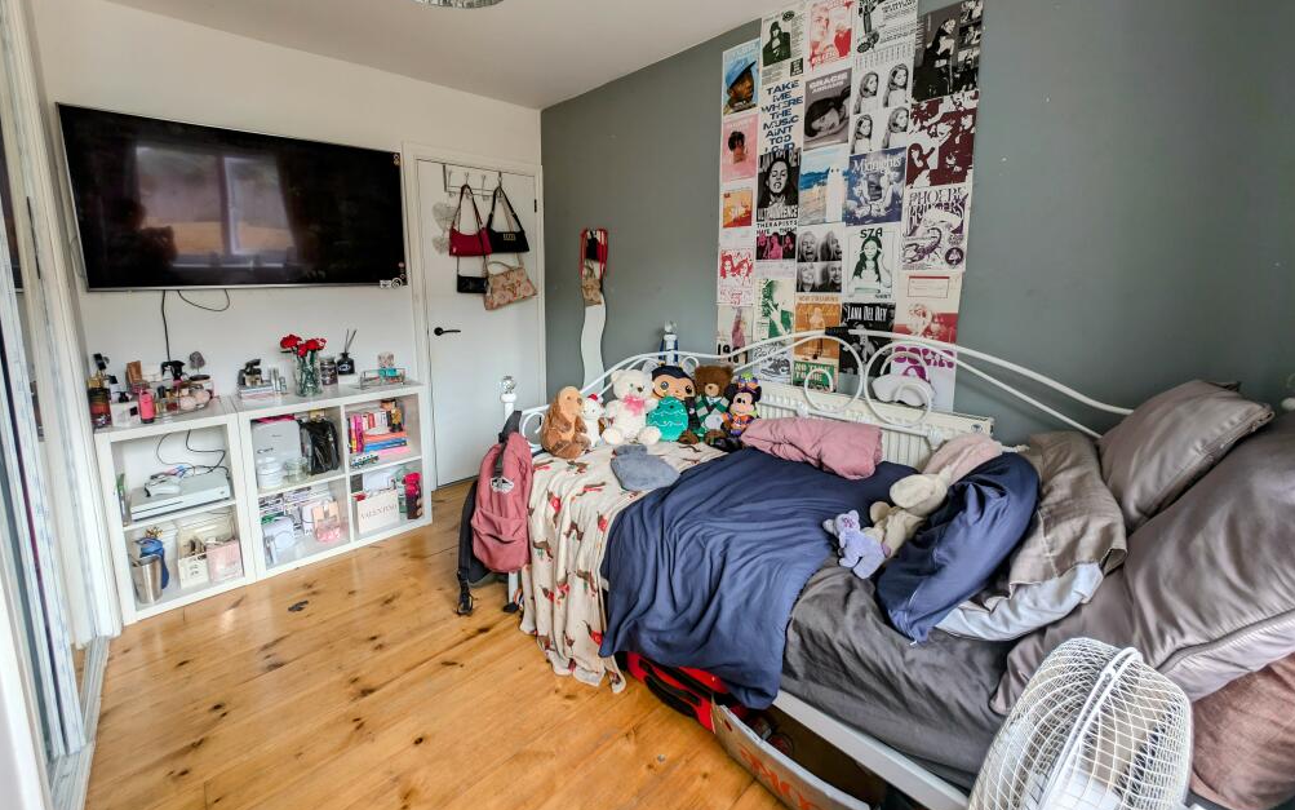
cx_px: 638
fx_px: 459
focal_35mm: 13
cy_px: 343
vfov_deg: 82.3
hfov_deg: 109.3
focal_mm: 2.23
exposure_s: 1/97.7
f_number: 1.95
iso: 42
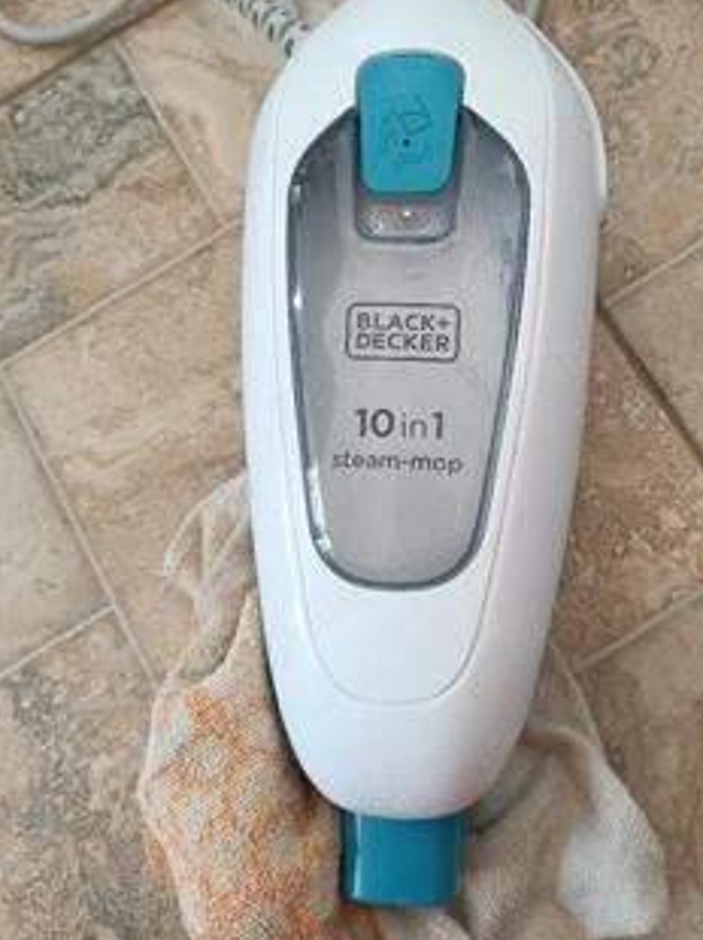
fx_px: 841
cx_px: 424
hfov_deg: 45.1
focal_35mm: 31
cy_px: 382
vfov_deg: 58.0
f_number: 1.88
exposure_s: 1/101
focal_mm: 5.59
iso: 527
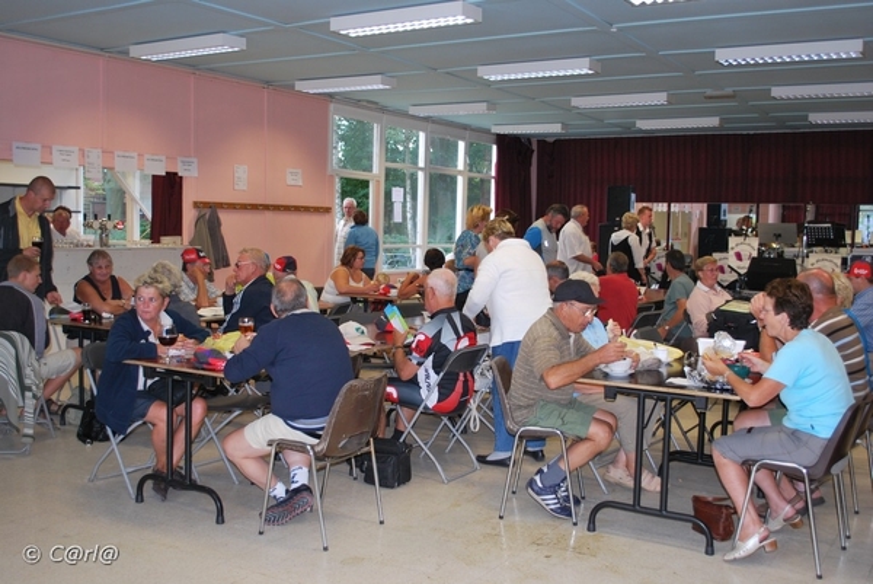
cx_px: 436
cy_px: 292
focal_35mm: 36
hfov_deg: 53.1
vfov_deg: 36.9
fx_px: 874
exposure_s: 1/60
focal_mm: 24
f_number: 4.2
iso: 280
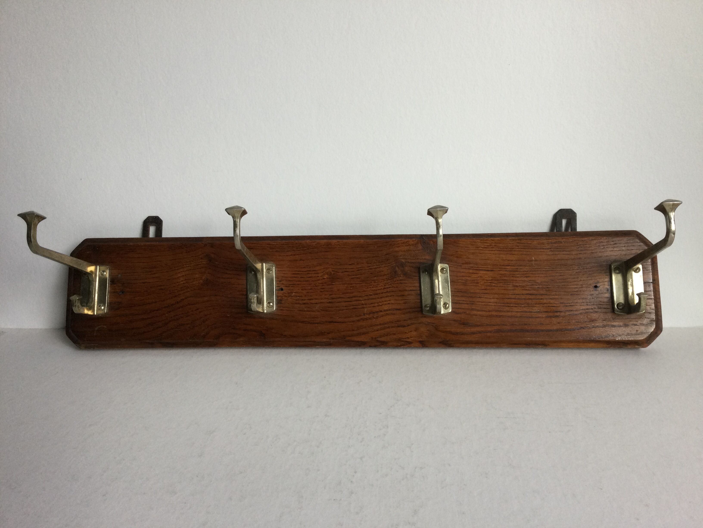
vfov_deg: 45.4
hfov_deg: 58.4
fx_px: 630
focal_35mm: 31
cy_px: 264
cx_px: 352
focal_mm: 3.3
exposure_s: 1/33
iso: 25
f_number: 2.4
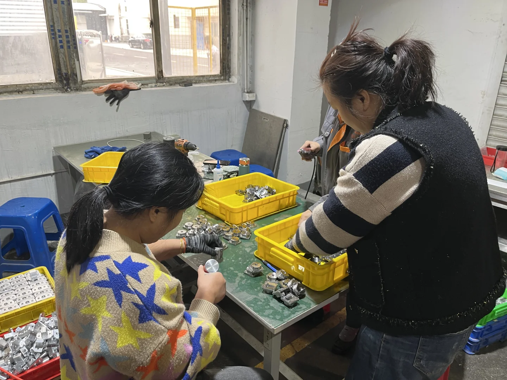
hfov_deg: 67.3
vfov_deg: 53.1
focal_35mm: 26
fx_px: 381
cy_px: 190
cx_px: 254
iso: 80
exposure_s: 1/50
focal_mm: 5.1
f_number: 1.6
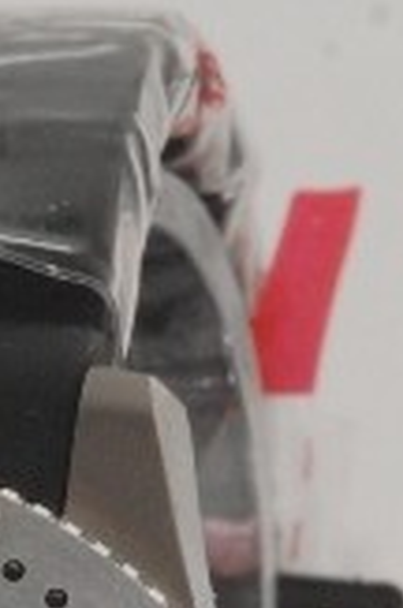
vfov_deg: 3.7
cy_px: 1033
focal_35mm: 558
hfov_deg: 2.5
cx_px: -138
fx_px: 9405
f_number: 20
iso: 800
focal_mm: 105
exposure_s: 1/500
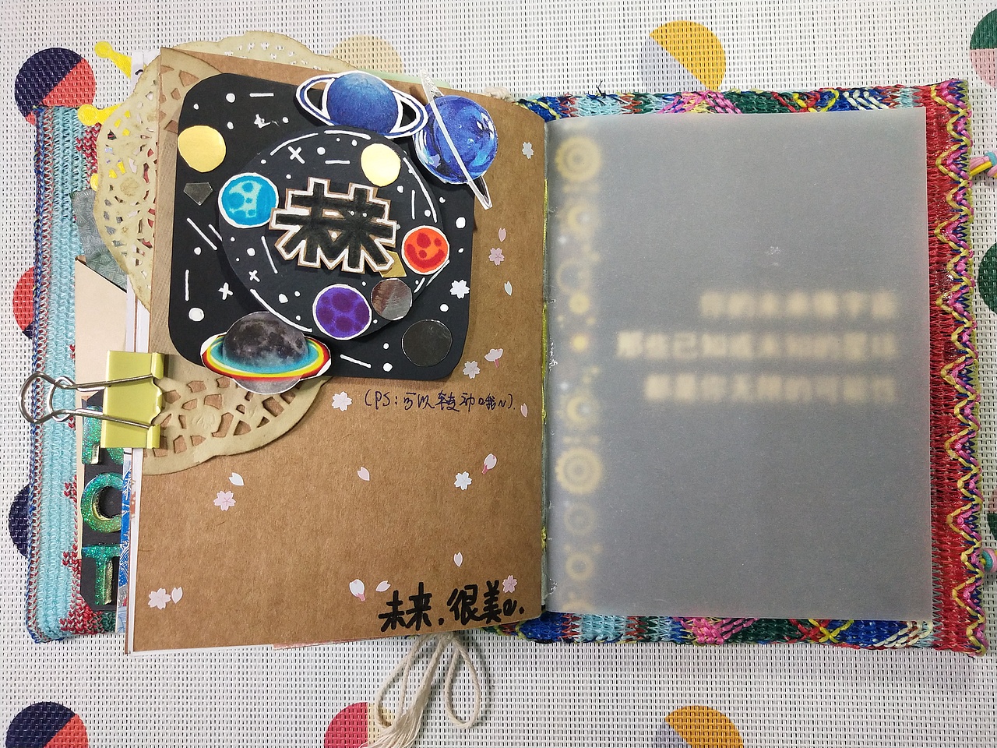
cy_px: 374
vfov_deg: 46.8
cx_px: 498
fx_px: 864
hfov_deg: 60.0
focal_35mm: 30
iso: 231
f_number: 1.8
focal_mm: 3.95
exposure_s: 1/100
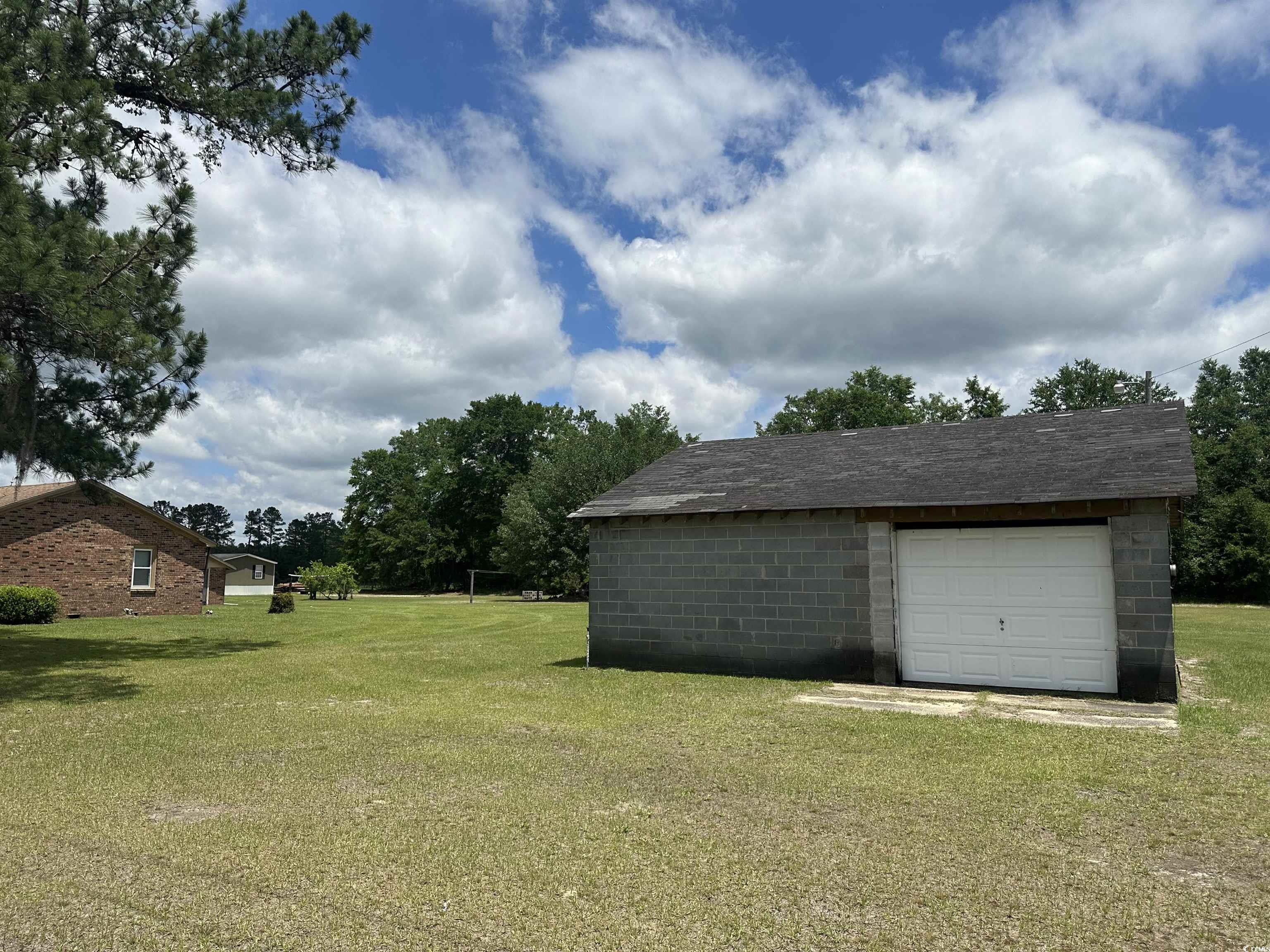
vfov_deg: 56.8
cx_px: 635
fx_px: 881
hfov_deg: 71.6
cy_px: 476
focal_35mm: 24
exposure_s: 1/8929
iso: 80
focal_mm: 6.86
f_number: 1.78
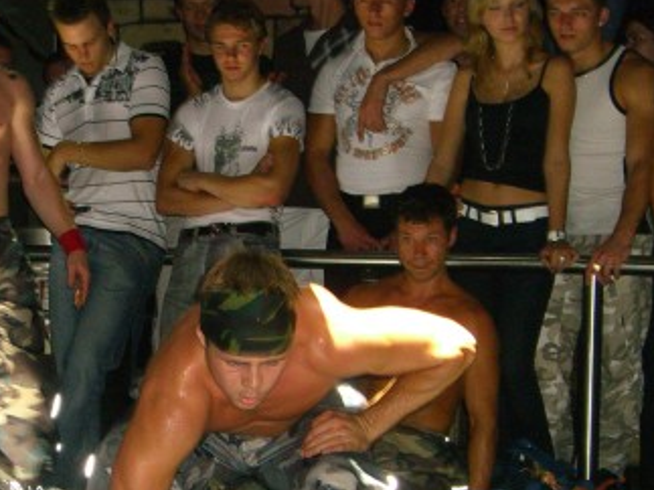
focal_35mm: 106
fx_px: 2002
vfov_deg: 13.9
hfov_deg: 18.4
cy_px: 369
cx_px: 164
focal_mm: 11.8
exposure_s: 1/60
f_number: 3.6
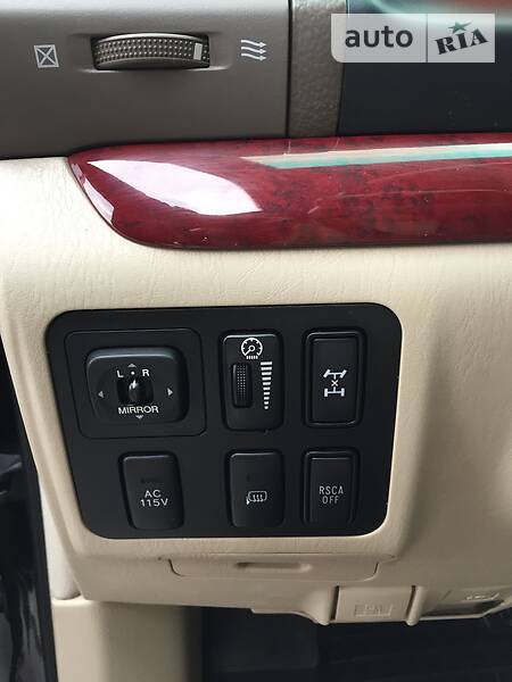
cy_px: 341
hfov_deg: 48.2
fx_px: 572
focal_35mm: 29
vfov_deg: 61.7
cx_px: 256
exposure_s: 1/33
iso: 32
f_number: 2.2
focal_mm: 4.2
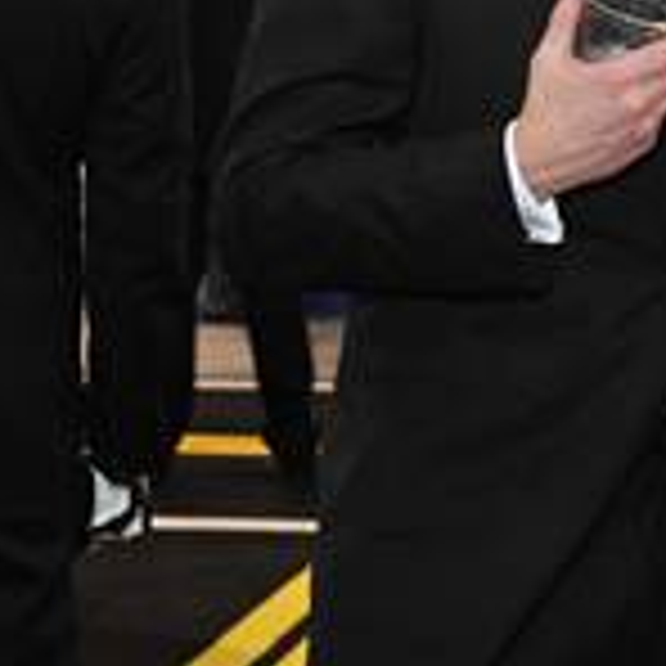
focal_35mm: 177
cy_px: 54
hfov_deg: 9.6
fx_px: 3853
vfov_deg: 9.8
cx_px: 999
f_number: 5.6
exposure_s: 1/100
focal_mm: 56
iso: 1250
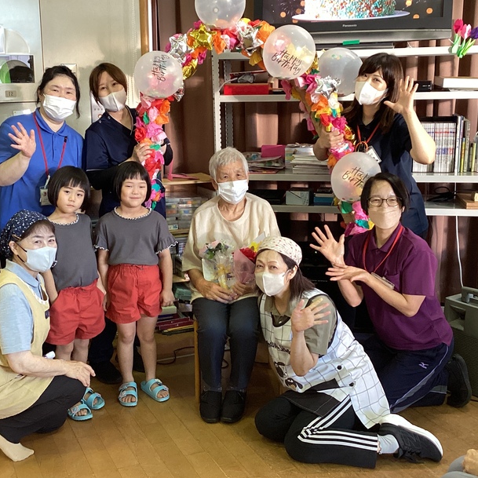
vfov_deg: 37.5
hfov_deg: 37.4
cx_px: 192
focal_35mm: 45
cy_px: 205
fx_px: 703
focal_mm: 3.3
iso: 160
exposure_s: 1/50
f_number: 2.4
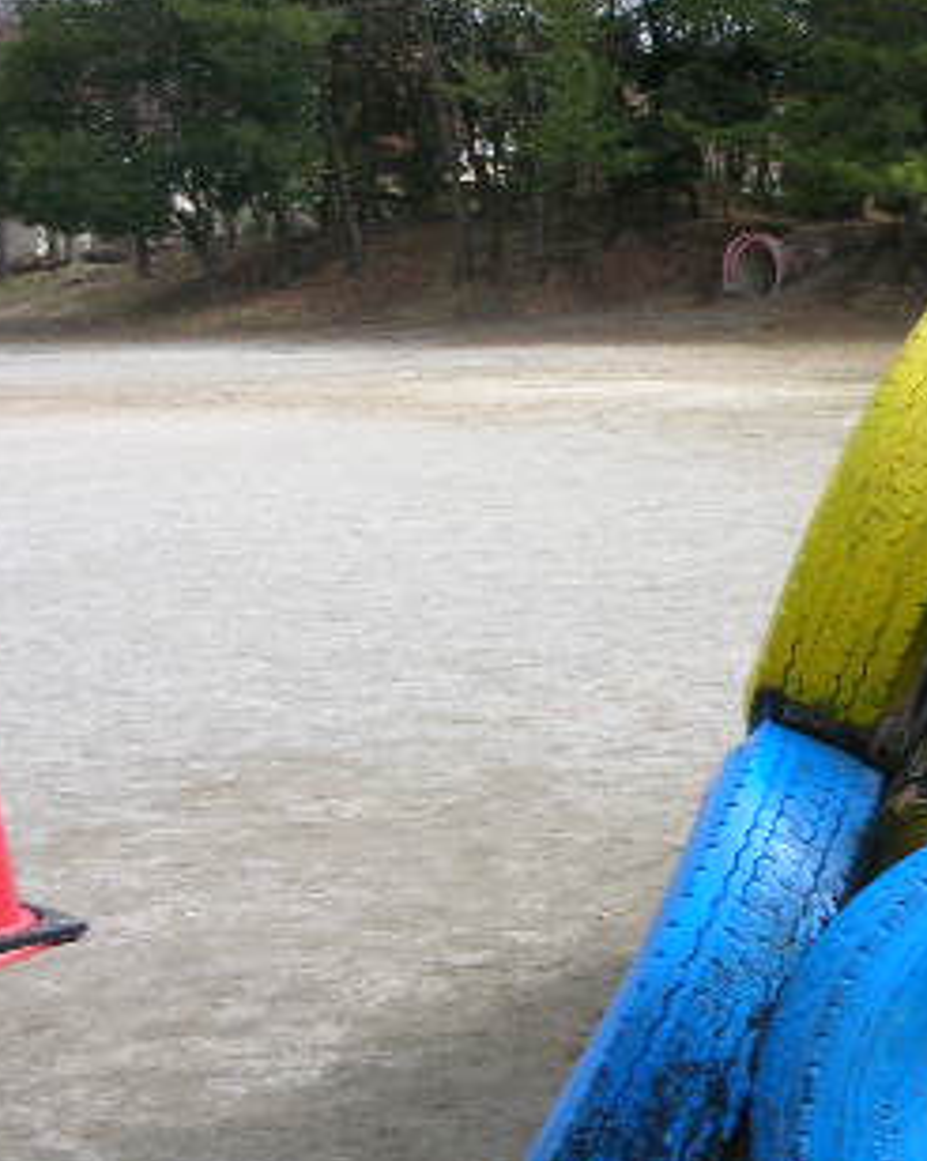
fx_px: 2437
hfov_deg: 20.9
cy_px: 584
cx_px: 904
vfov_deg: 26.8
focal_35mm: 71
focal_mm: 5.8
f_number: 8.5
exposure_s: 1/61.6
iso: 50
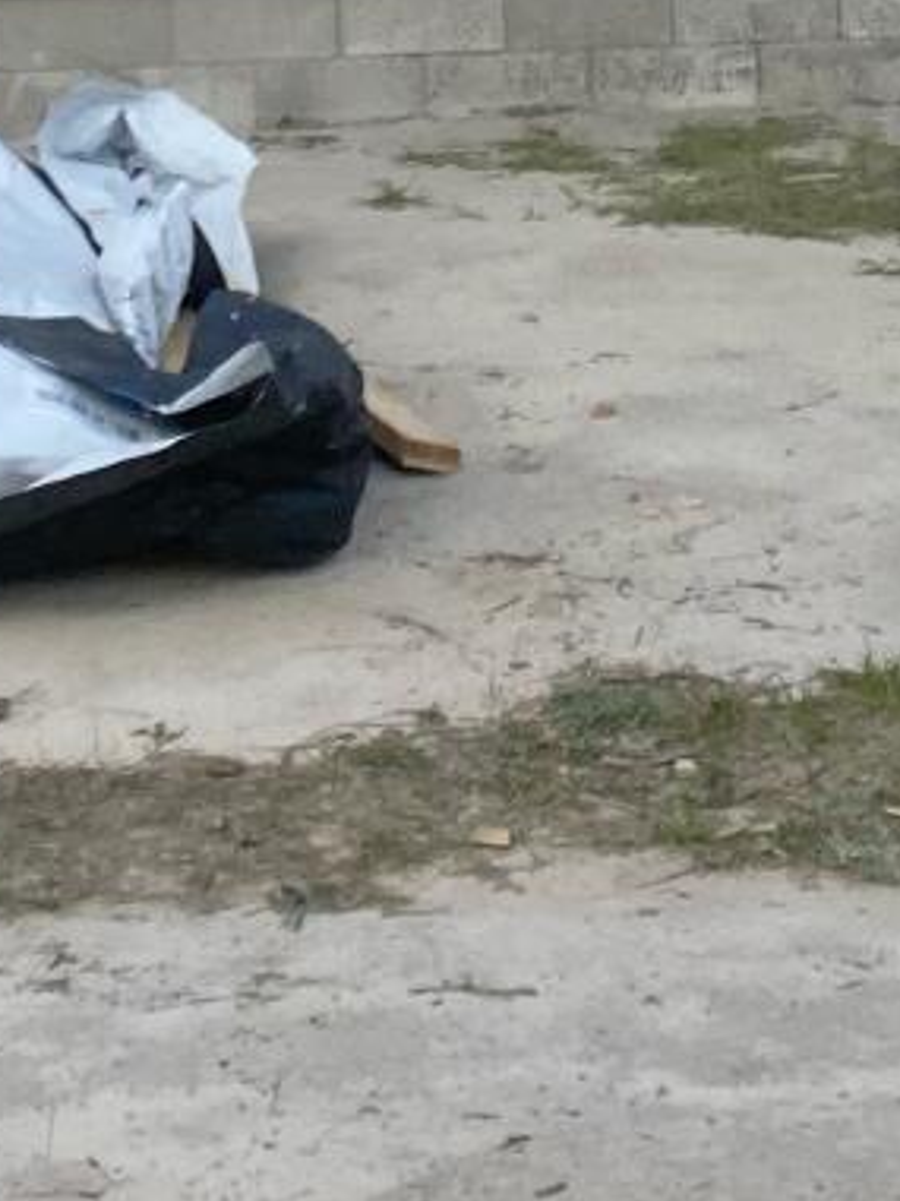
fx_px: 4749
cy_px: -815
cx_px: 148
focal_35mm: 137
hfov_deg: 10.8
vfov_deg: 13.3
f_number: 1.8
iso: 32
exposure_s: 1/3040
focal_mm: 4.25
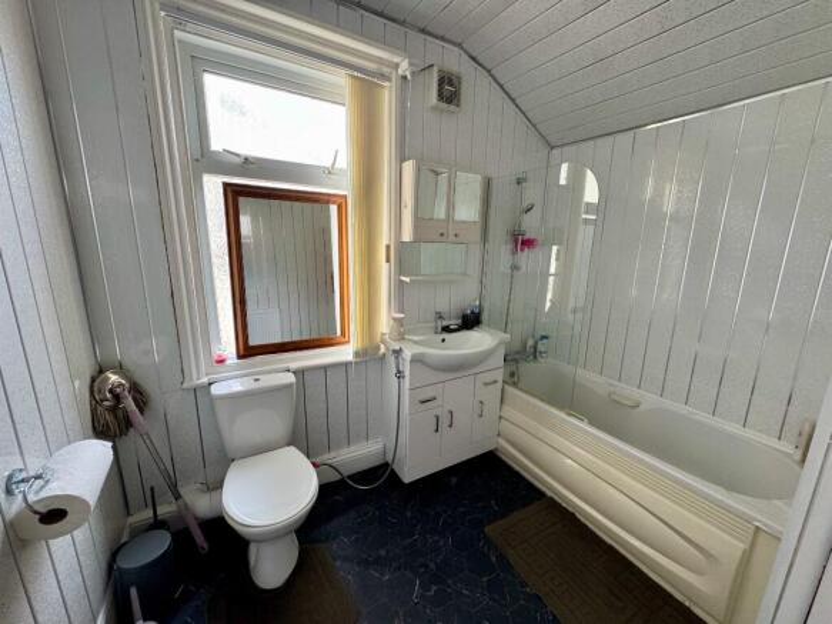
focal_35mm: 14
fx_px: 336
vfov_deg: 85.7
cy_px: 312
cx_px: 416
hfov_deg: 102.1
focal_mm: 2.22
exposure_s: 1/99
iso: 200
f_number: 2.2
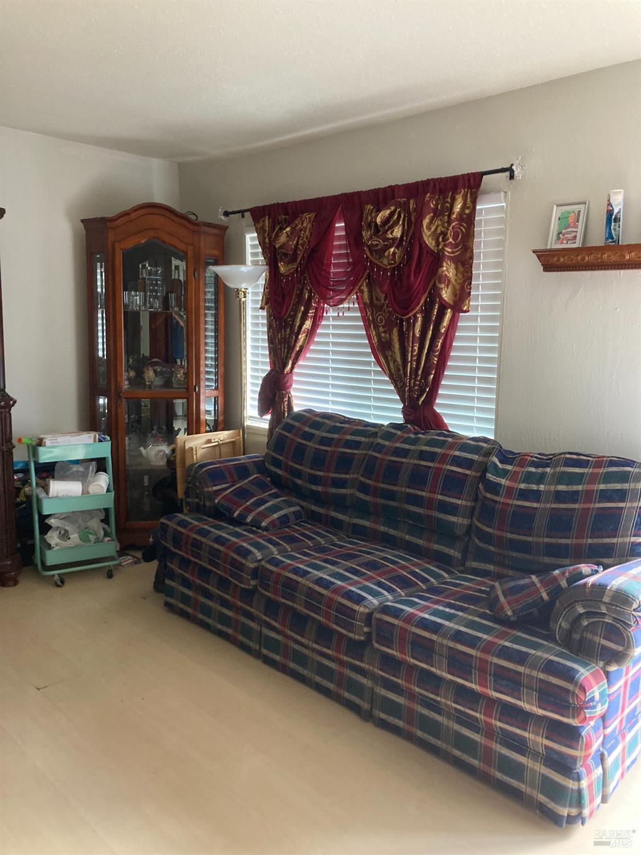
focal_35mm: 28
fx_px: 691
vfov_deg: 63.4
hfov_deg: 49.7
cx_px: 320
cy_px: 428
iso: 320
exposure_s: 1/60
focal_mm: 3.99
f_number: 1.8
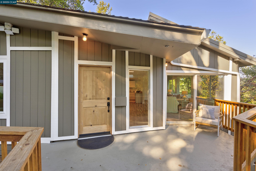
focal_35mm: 16
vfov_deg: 73.7
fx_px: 114
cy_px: 86
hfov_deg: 96.7
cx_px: 128
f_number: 8
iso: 100
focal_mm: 16
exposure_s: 1/60
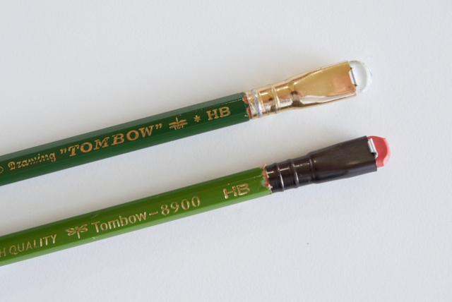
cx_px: 226
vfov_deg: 22.0
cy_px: 151
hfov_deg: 32.4
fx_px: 779
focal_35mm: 62
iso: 640
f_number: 7.1
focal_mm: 41.8
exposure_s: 1/30
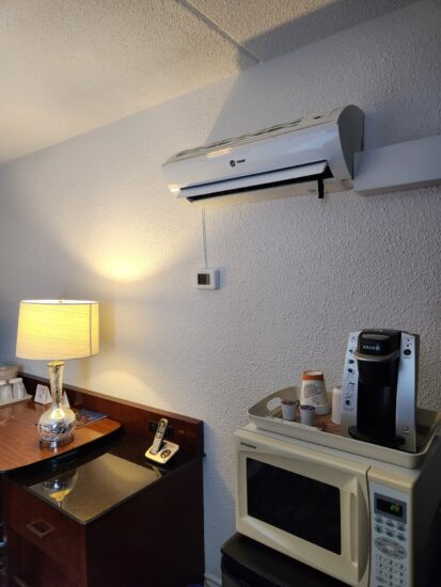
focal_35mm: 23
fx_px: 390
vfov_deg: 73.9
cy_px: 294
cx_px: 220
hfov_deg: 58.9
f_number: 1.8
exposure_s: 1/120
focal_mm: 5.4
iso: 250
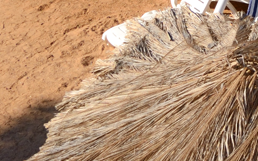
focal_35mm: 189
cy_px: -253
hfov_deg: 10.3
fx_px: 1329
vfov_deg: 6.5
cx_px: 496
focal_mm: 24
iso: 200
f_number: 8
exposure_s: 1/640
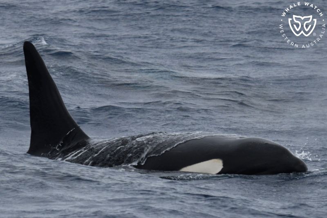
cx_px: 164
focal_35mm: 380
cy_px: 109
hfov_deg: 5.4
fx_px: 3451
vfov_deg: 3.6
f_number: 6
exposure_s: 1/8000
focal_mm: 380
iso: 1250
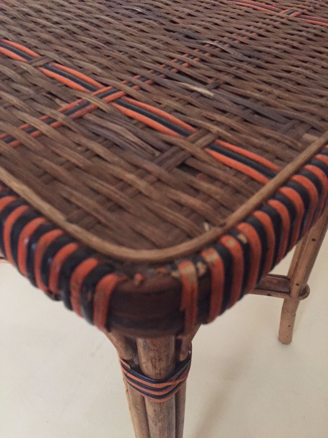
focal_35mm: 29
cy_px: 219
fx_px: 366
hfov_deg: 48.2
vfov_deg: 61.7
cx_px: 164
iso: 400
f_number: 2.2
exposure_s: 1/17
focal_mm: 4.15
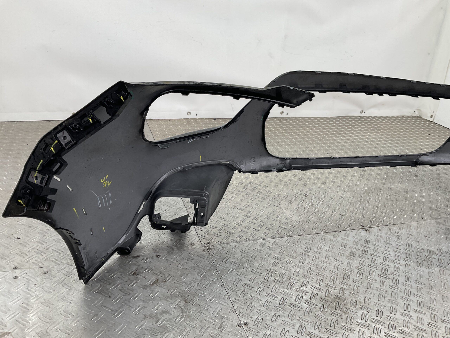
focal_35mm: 29
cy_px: 169
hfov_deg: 61.7
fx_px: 377
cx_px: 225
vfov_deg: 48.2
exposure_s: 1/120
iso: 25
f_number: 1.8
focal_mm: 3
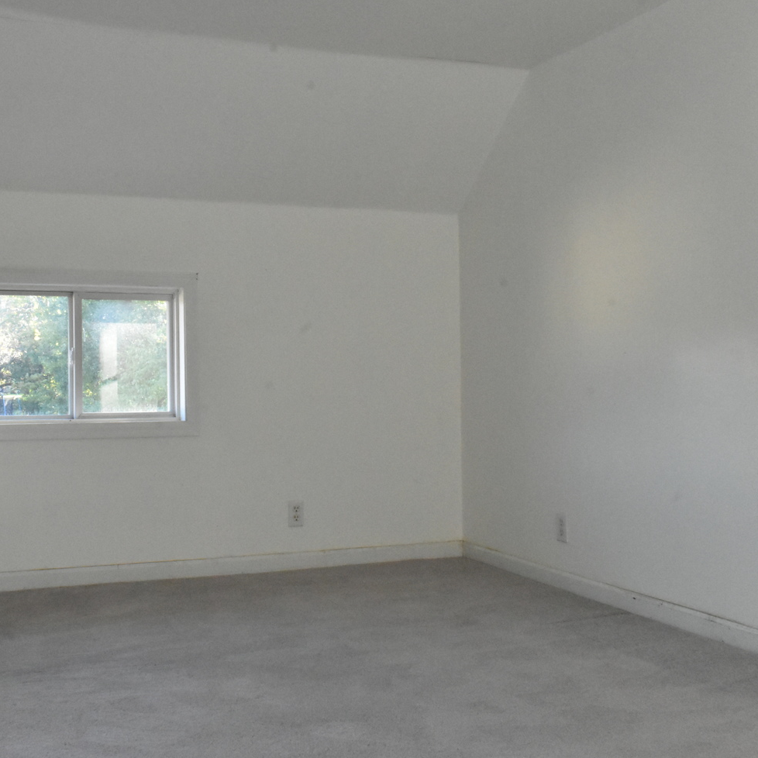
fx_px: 941
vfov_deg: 43.8
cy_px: 353
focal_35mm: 38
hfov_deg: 43.3
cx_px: 254
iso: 6400
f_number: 20
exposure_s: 1/60
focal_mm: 18
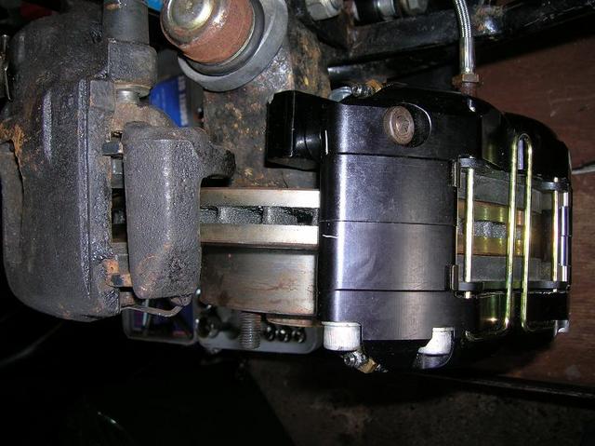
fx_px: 584
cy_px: 223
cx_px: 298
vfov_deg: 41.7
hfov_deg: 54.0
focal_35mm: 34
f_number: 2.9
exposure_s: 1/60.1
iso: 50
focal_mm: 5.7
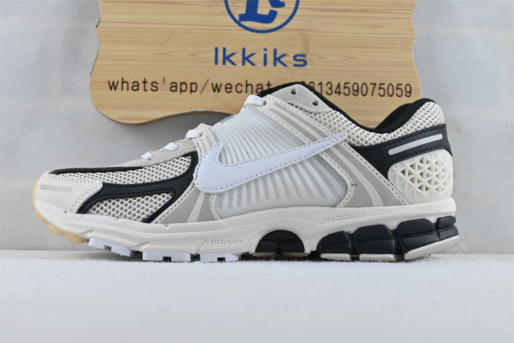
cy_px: 172
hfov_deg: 40.0
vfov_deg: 27.3
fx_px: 707
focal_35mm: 50
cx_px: 257
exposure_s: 1/50
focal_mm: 33
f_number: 5
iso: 100
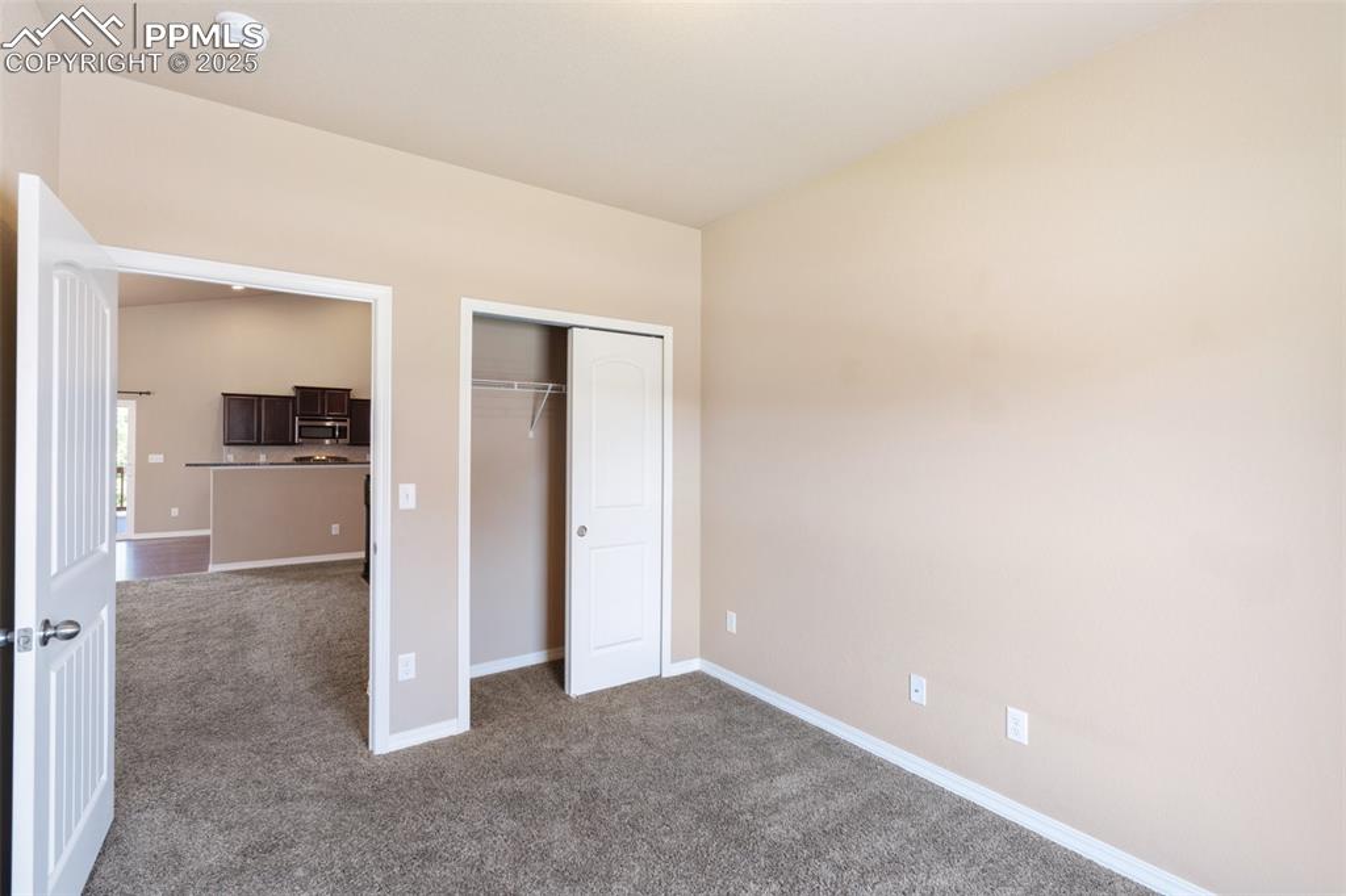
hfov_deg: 96.8
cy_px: 448
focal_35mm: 16
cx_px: 673
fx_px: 598
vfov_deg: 73.7
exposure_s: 1/2
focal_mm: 16
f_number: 10
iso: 250
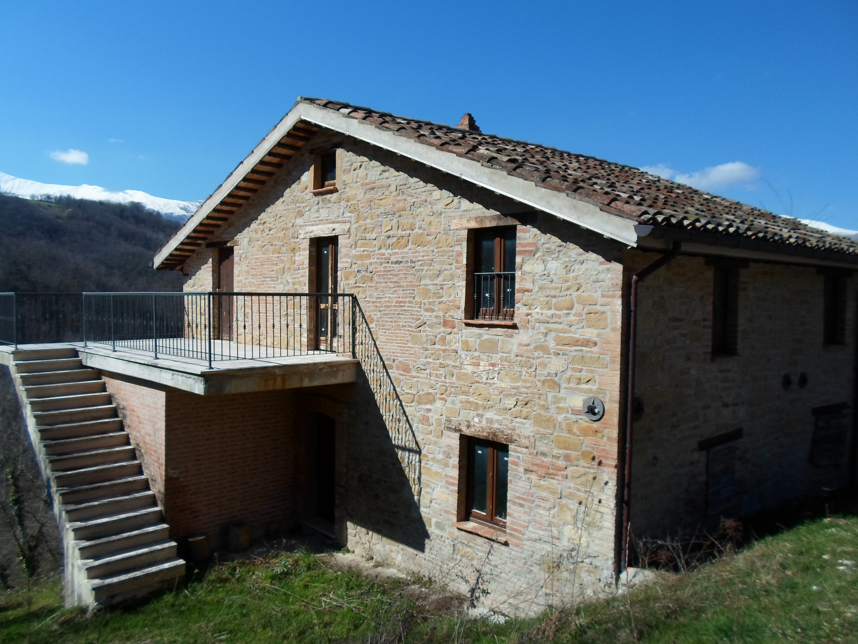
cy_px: 322
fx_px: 620
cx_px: 429
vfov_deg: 54.9
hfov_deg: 69.4
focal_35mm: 25
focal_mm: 4.5
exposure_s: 1/1500
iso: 80
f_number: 2.5
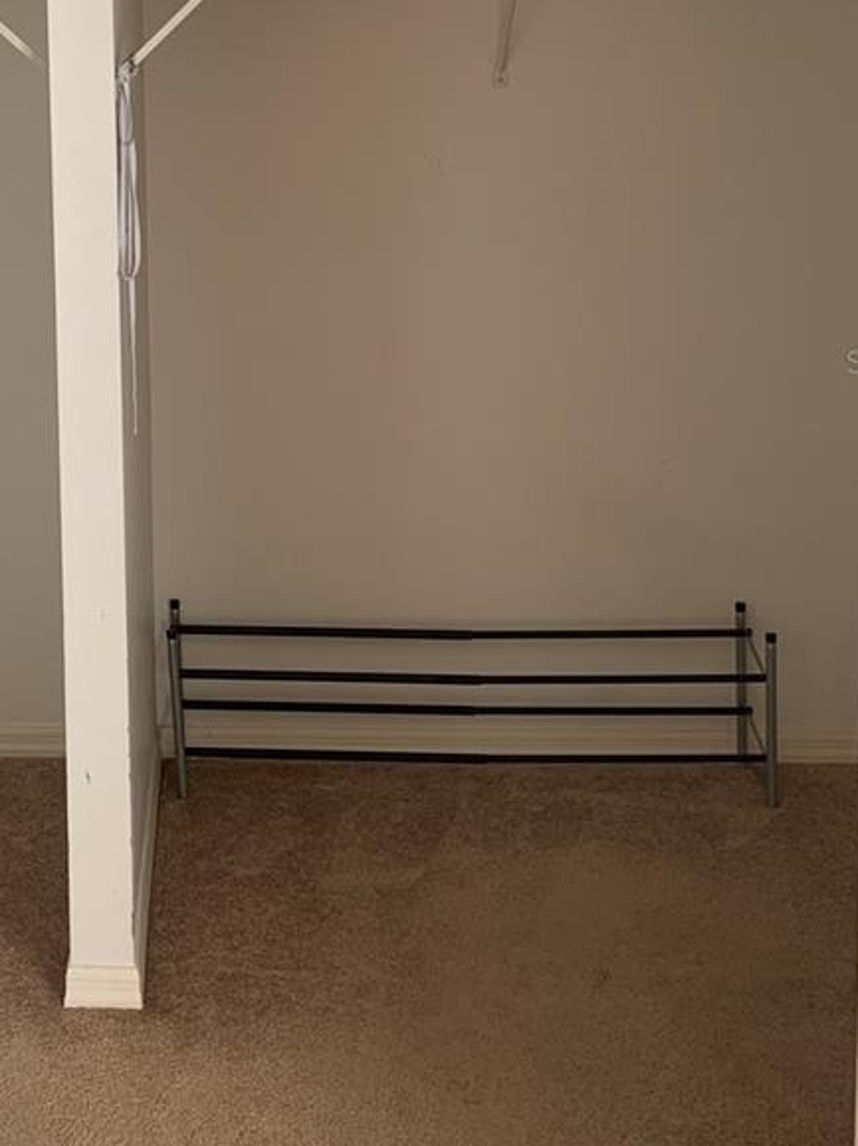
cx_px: 95
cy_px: 361
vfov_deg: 35.1
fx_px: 1786
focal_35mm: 54
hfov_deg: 26.2
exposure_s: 1/121
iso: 64
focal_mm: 4.25
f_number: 1.8
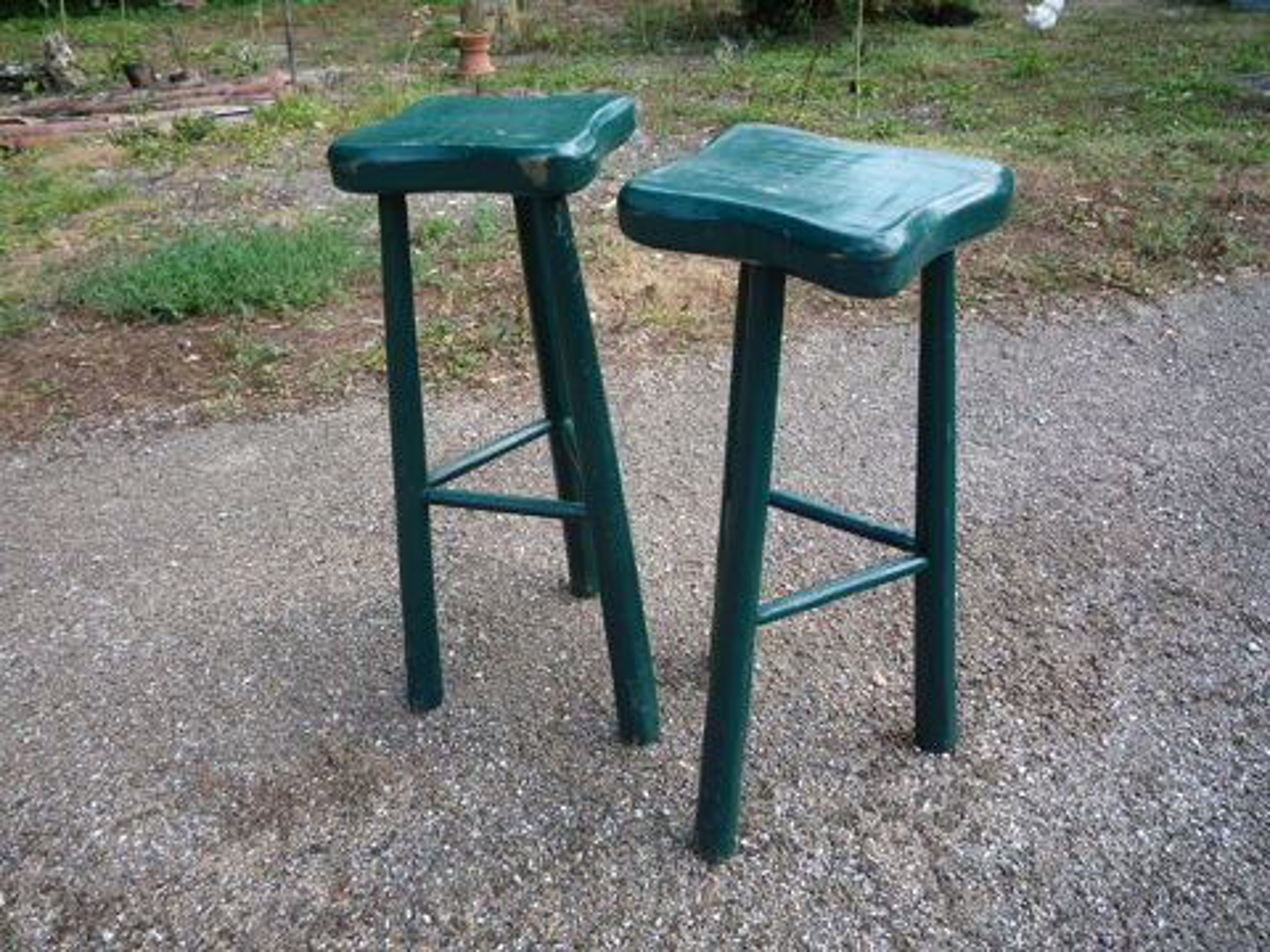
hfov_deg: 60.0
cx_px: 635
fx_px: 1101
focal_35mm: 30
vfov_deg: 46.8
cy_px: 476
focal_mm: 5.2
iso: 100
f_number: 4
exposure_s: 1/100
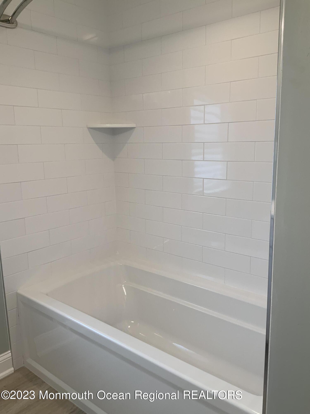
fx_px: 346
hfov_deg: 48.2
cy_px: 207
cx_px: 155
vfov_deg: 61.7
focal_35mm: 29
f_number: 1.8
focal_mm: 3
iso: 50
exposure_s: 1/120
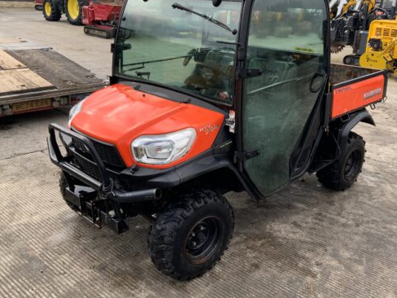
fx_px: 436
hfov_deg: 48.7
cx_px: 239
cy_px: 121
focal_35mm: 38
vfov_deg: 37.6
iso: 16
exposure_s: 1/367
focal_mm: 3
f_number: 1.8
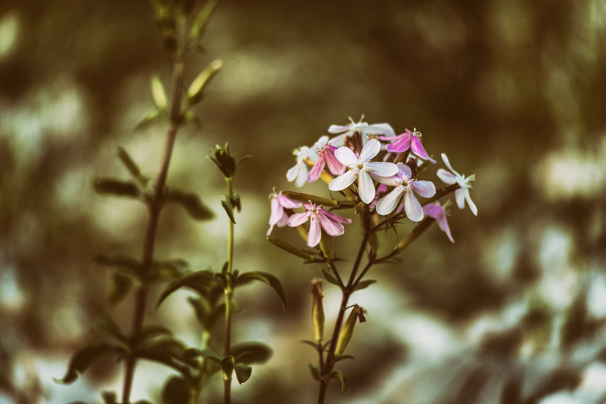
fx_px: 1767
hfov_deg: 19.5
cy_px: 202
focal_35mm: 105
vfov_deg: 13.0
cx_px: 303
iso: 125
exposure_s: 1/125
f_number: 4.5
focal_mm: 105
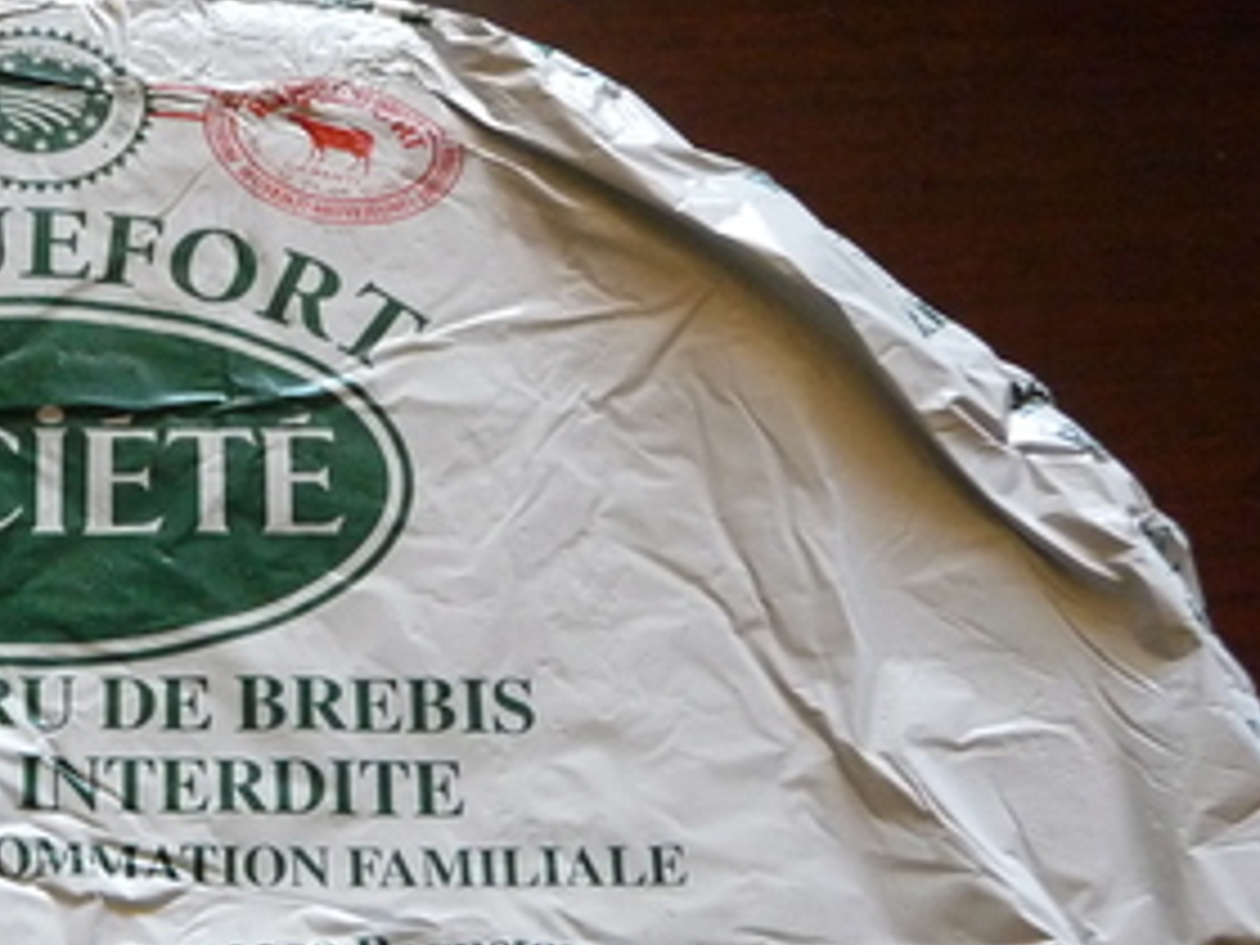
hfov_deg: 30.3
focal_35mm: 60
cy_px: 724
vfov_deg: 24.1
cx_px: 50
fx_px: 2184
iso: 400
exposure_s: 1/30
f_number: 3.3
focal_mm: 4.7
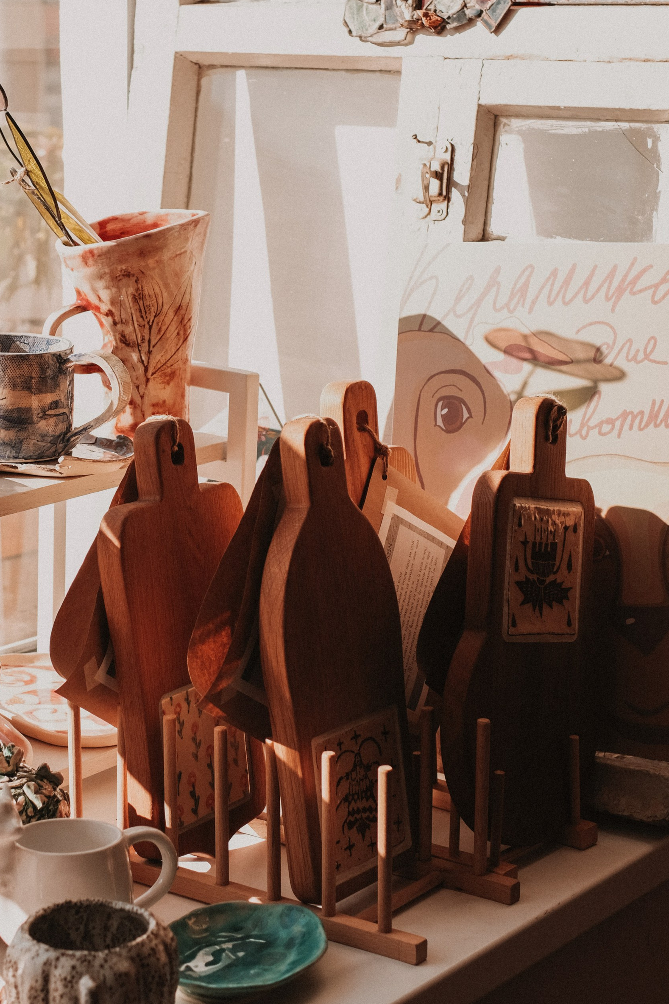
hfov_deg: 18.6
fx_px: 2035
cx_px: 184
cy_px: 418
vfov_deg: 27.7
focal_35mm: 73
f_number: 2.8
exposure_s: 1/1000
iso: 160
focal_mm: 30
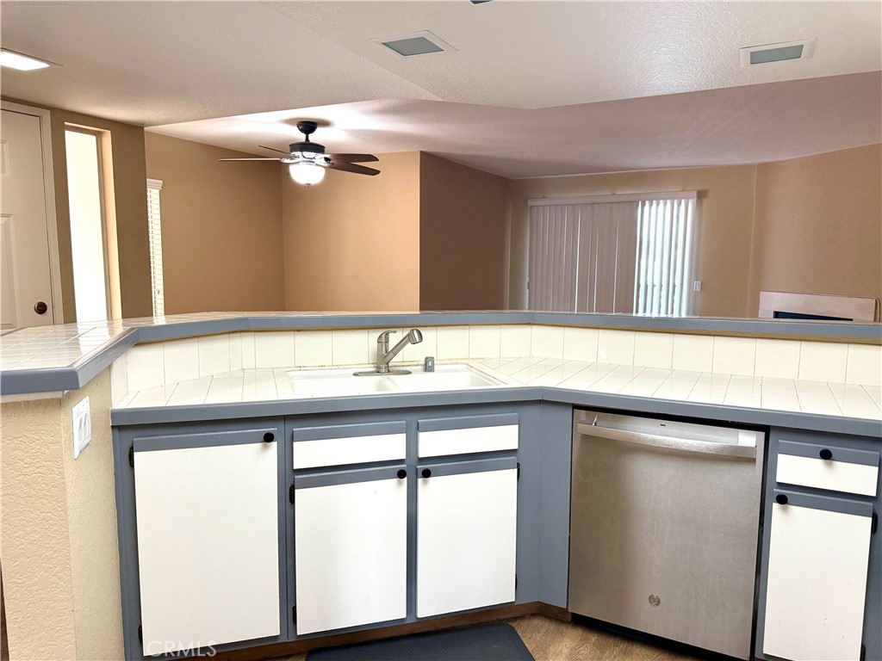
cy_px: 330
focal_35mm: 24
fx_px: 612
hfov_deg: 71.6
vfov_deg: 56.8
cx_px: 441
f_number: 1.78
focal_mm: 6.76
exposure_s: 1/120
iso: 250
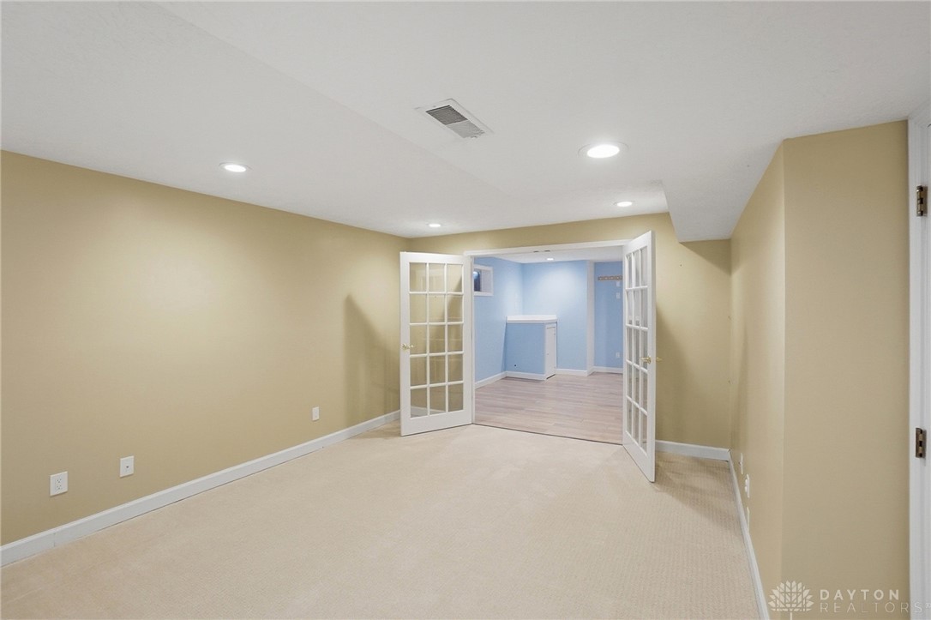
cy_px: 310
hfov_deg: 100.4
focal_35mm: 15
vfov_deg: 77.3
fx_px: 388
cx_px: 466
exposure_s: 1/125
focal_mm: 10
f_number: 4
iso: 100
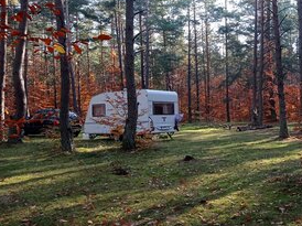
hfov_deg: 39.8
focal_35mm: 46
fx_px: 401
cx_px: 238
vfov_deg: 31.5
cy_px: 116
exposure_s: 1/286
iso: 100
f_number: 1.79
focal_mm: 4.74
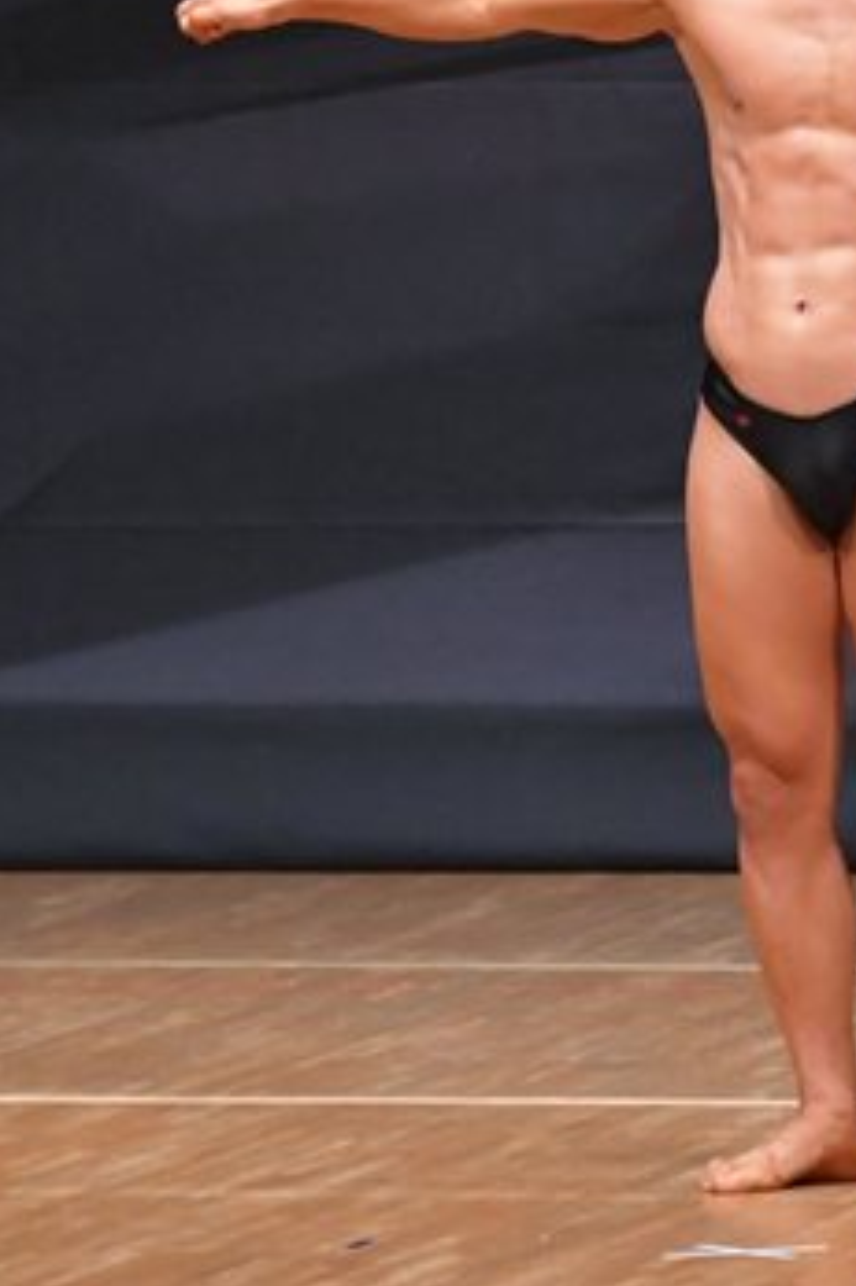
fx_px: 21527
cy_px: 441
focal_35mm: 603
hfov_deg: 2.3
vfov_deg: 3.4
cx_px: 865
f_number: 5.6
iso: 6400
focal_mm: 180
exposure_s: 1/400
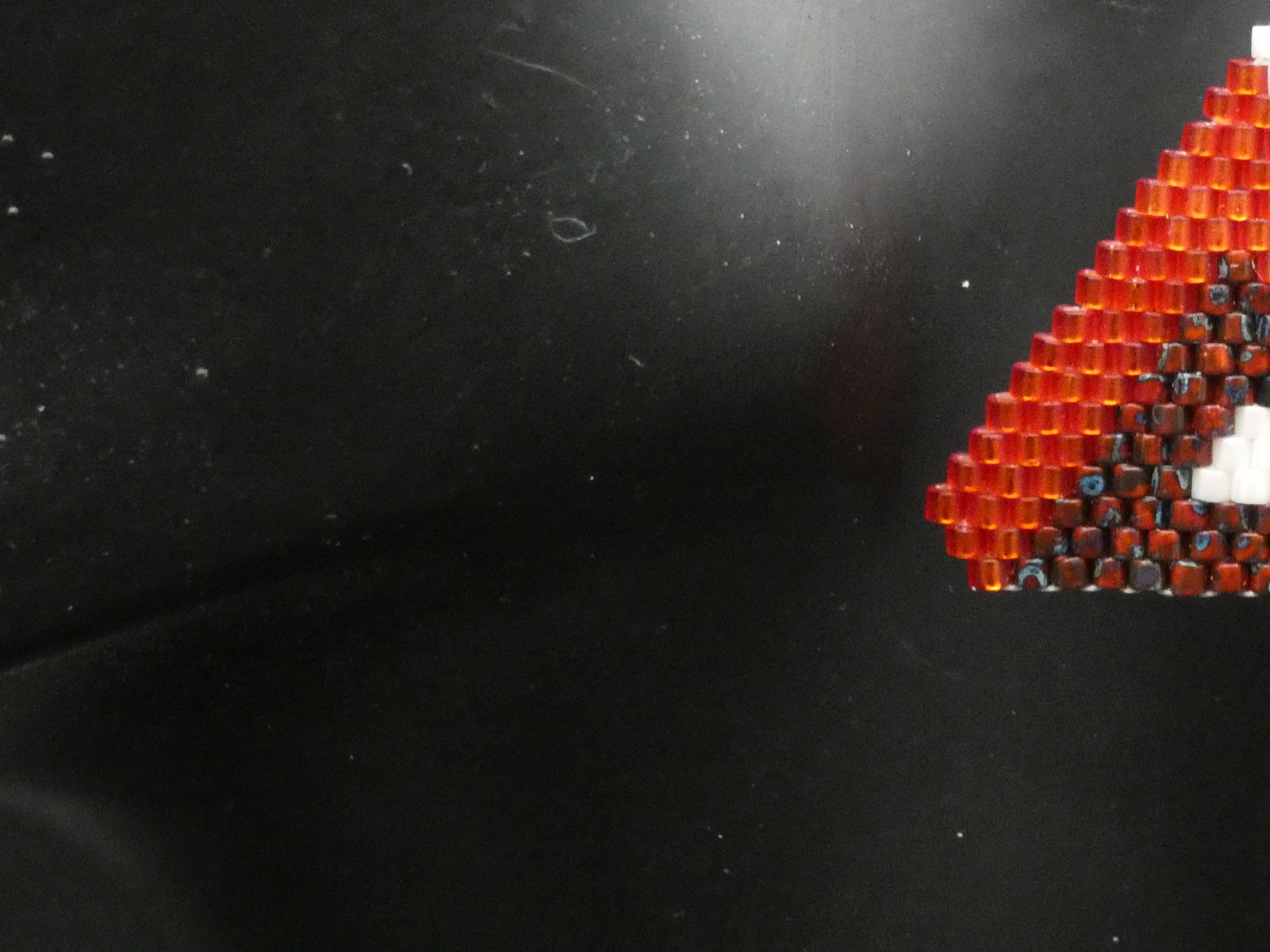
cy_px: 310
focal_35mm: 250
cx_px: 1149
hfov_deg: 7.9
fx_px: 9172
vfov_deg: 5.9
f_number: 5.3
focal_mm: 24.2
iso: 1600
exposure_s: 1/50
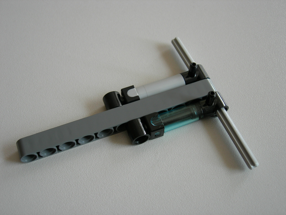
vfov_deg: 35.1
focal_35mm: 41
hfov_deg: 45.8
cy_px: 108
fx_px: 339
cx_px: 143
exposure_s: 1/14
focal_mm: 8.5
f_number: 2.9
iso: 64
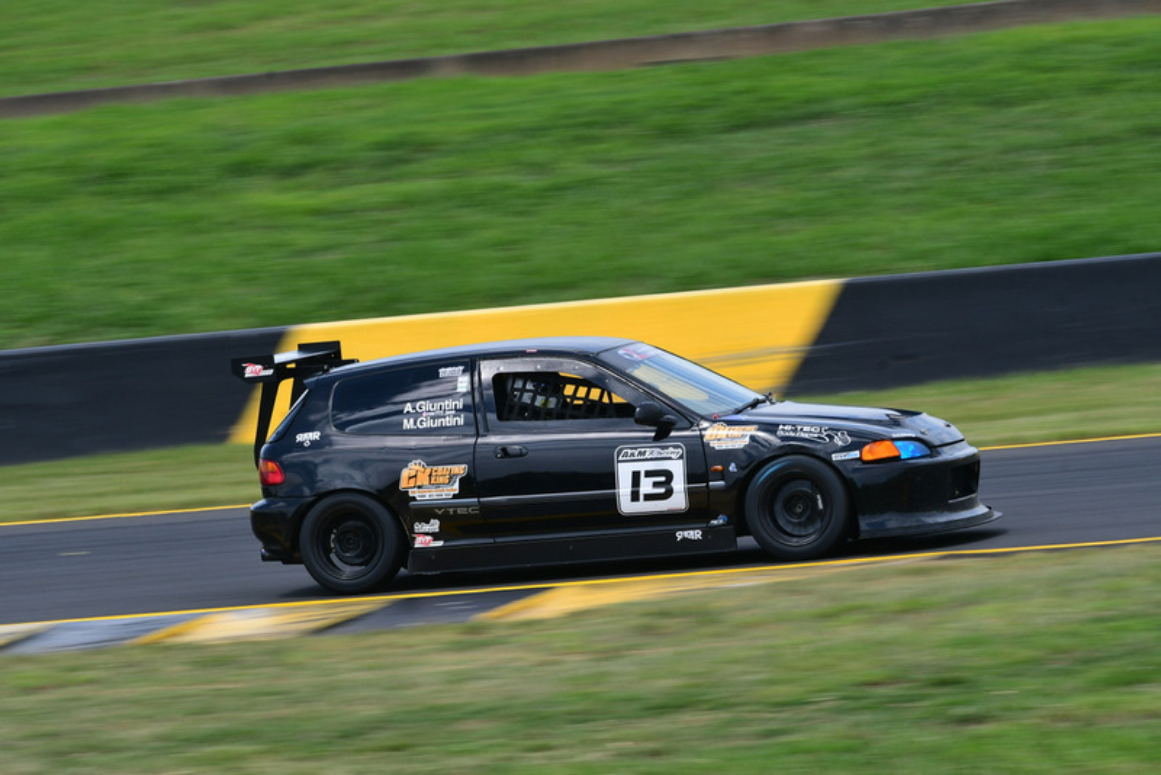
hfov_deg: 5.7
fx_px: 11614
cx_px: 580
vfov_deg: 3.8
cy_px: 388
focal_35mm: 360
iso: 320
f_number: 13
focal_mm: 240
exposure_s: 1/320
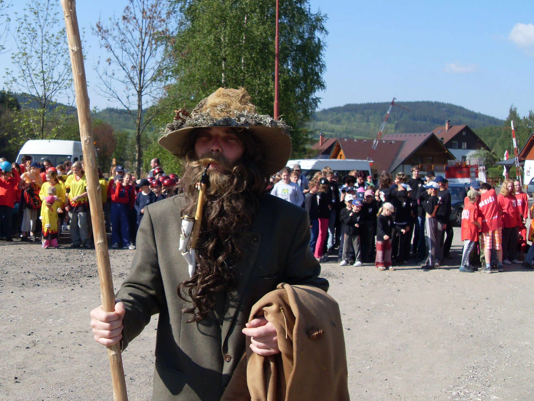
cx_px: 218
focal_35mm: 44
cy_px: 177
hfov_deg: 42.8
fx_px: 679
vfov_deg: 32.8
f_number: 7
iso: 80
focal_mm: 6.3
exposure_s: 1/180
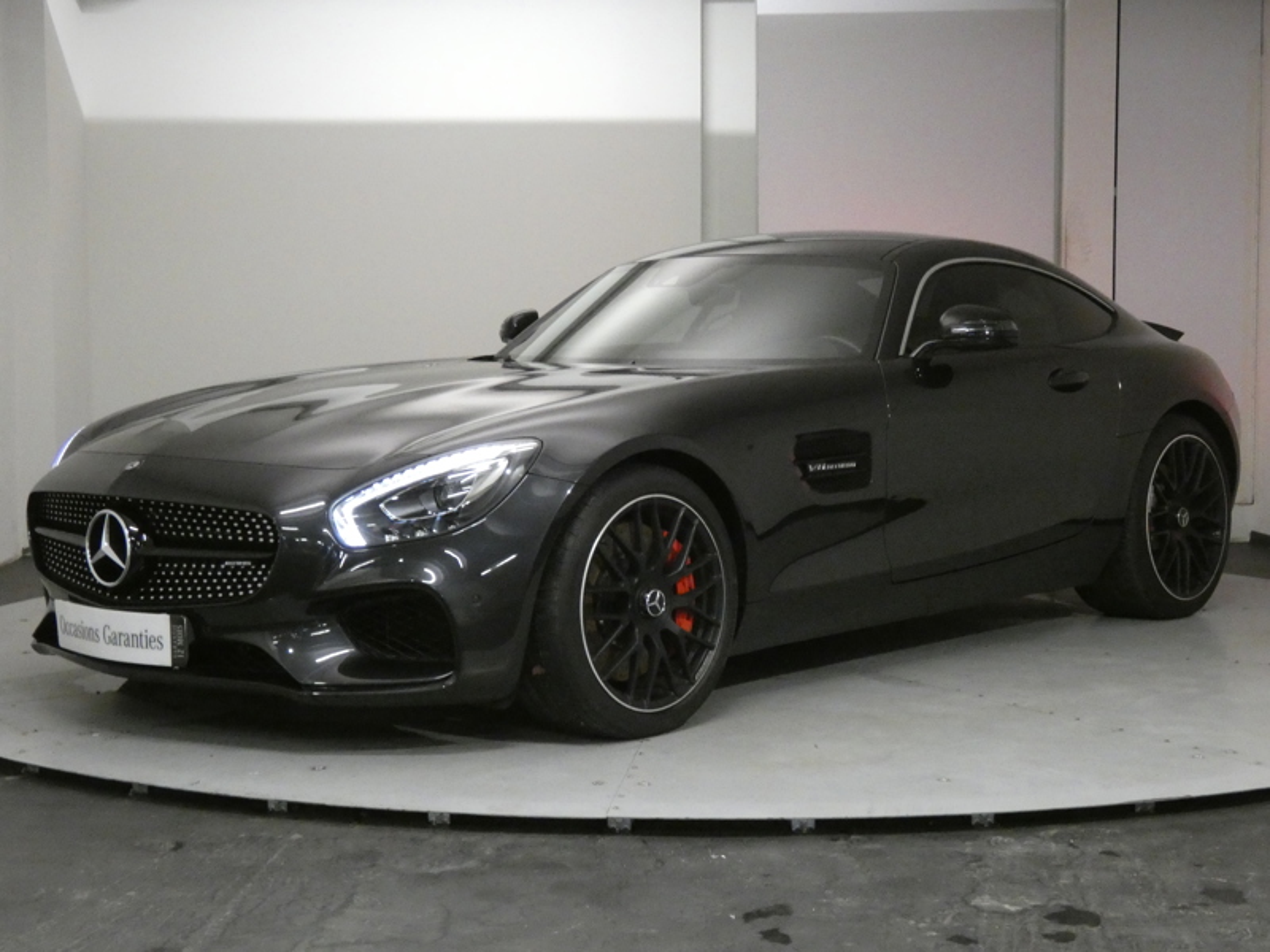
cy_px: 476
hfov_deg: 34.9
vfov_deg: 26.6
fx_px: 2018
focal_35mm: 55
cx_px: 635
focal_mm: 9.9
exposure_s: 1/80
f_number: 4
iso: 1600
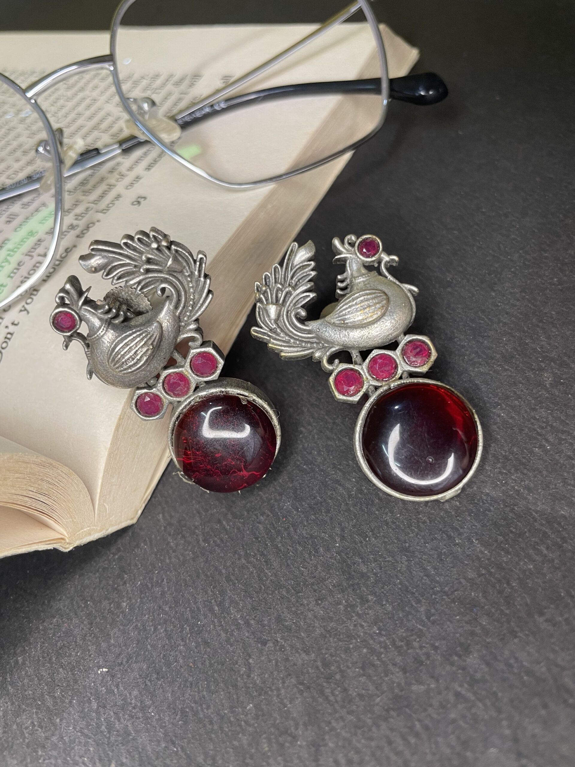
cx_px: 288
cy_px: 384
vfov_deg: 67.3
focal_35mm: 26
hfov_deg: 53.1
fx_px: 576
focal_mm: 4.2
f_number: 1.6
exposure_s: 1/50
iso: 80
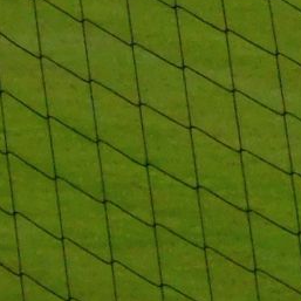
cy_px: -261
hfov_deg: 0.9
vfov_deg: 0.9
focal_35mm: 1924
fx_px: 18928
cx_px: 364
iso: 360
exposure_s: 1/250
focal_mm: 50
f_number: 5.8
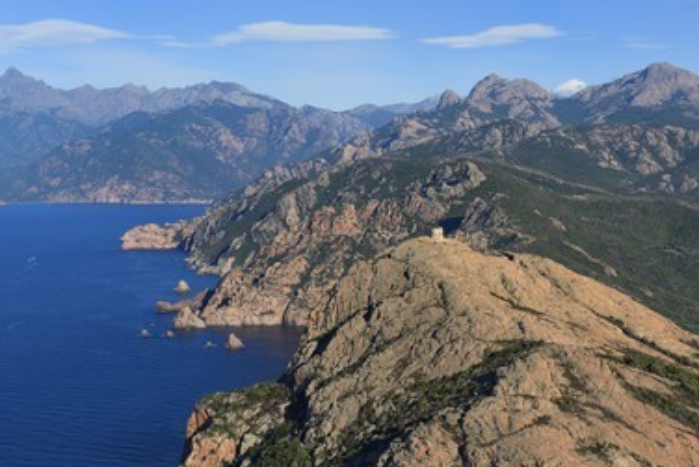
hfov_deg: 30.1
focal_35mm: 67
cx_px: 323
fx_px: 1301
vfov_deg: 20.3
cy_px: 249
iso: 400
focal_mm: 60
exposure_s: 1/800
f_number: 10
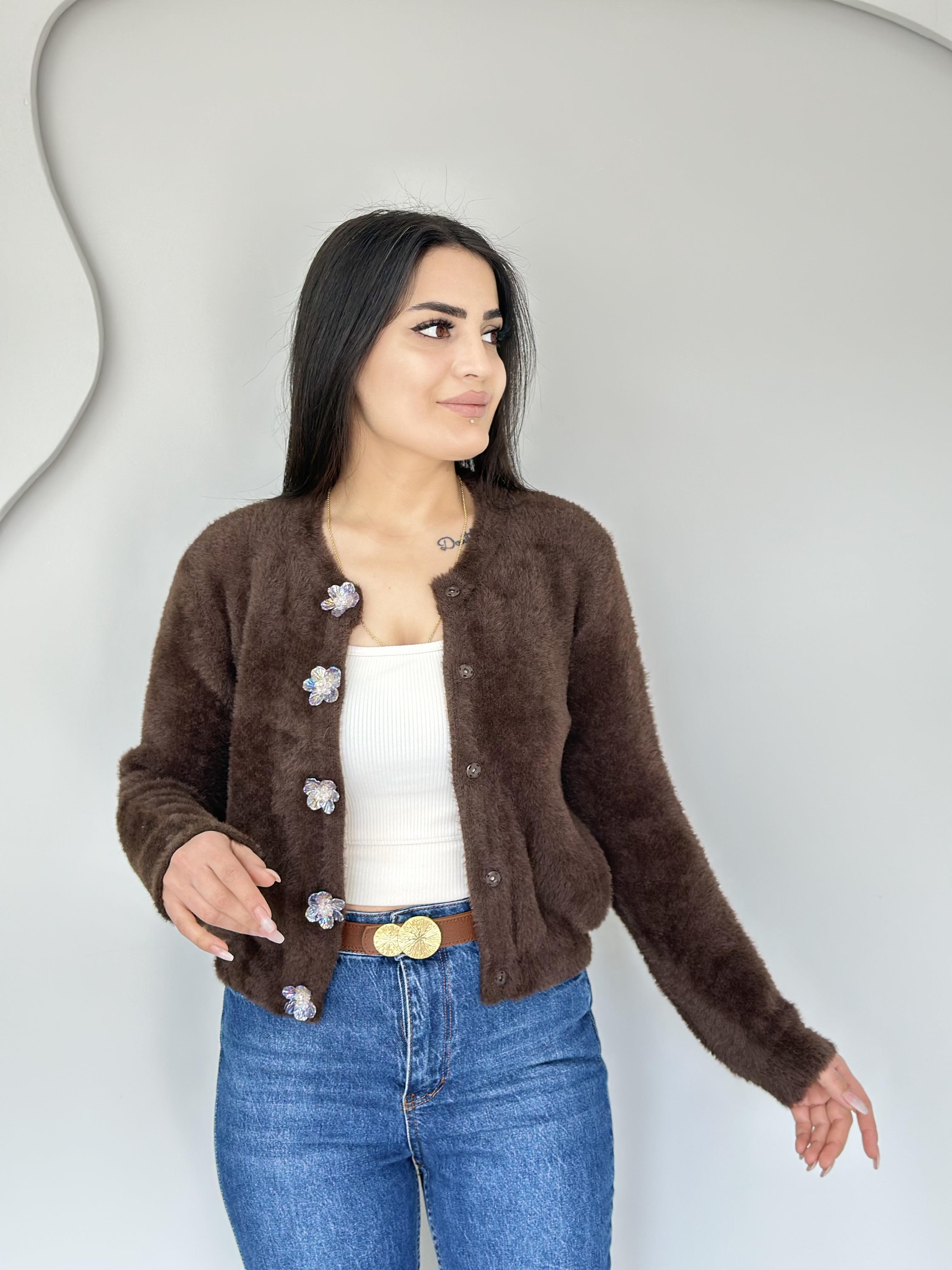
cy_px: 635
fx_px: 1760
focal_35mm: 48
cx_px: 476
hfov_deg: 30.3
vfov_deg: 39.7
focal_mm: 6.86
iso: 80
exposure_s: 1/100
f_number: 1.78
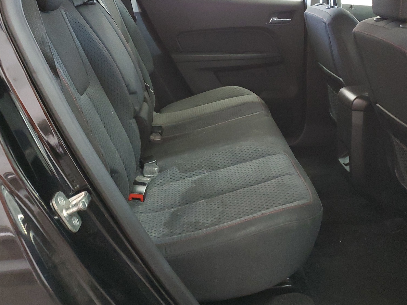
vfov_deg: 40.3
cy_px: 108
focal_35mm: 35
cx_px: 251
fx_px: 411
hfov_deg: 52.2
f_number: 1.5
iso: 292
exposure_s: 1/30
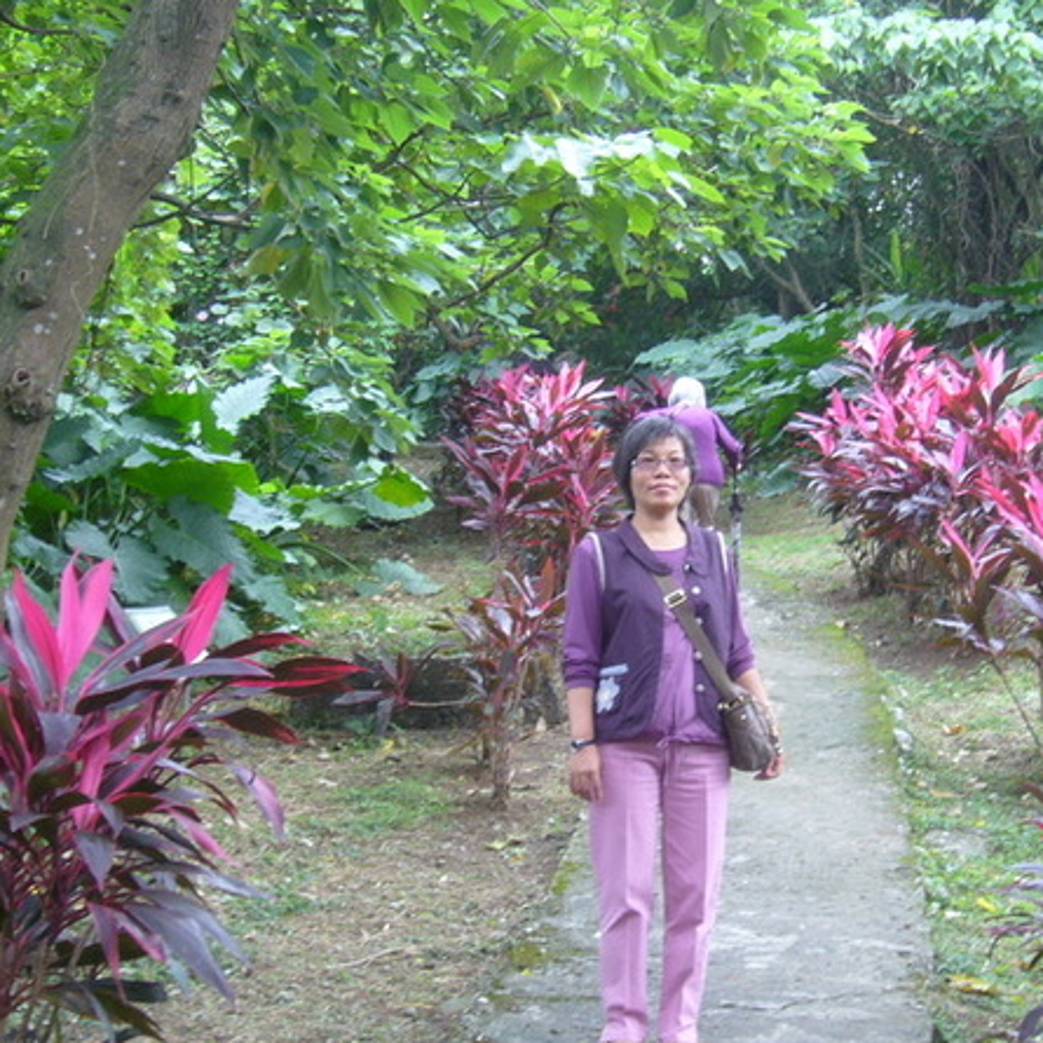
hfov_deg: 21.4
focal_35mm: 81
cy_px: 520
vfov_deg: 21.4
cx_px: 642
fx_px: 2761
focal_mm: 8.3
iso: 100
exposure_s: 1/25
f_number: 3.3
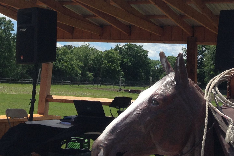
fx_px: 539
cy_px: -39
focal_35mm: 83
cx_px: 146
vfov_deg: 15.7
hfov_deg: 24.4
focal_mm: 4.28
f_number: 2.4
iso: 50
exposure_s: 1/1972
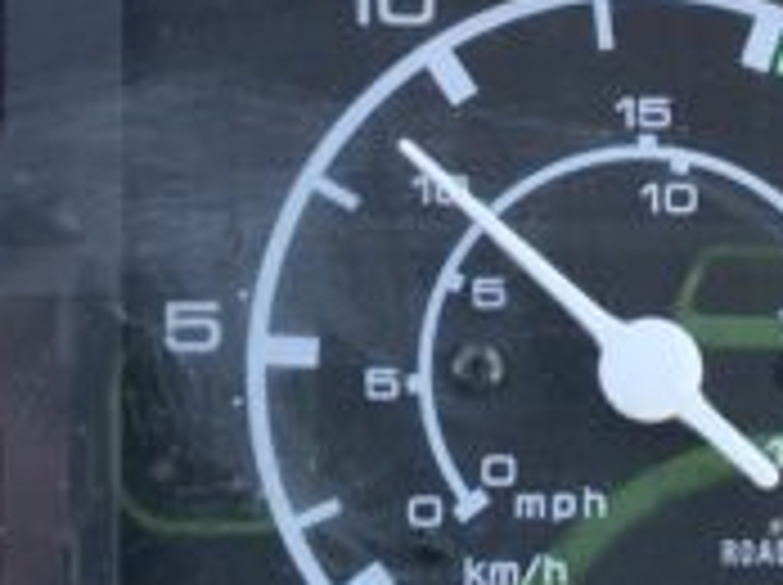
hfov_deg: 11.4
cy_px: 194
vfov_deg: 8.7
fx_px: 3863
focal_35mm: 171
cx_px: 878
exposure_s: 1/67
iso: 64
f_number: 1.8
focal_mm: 3
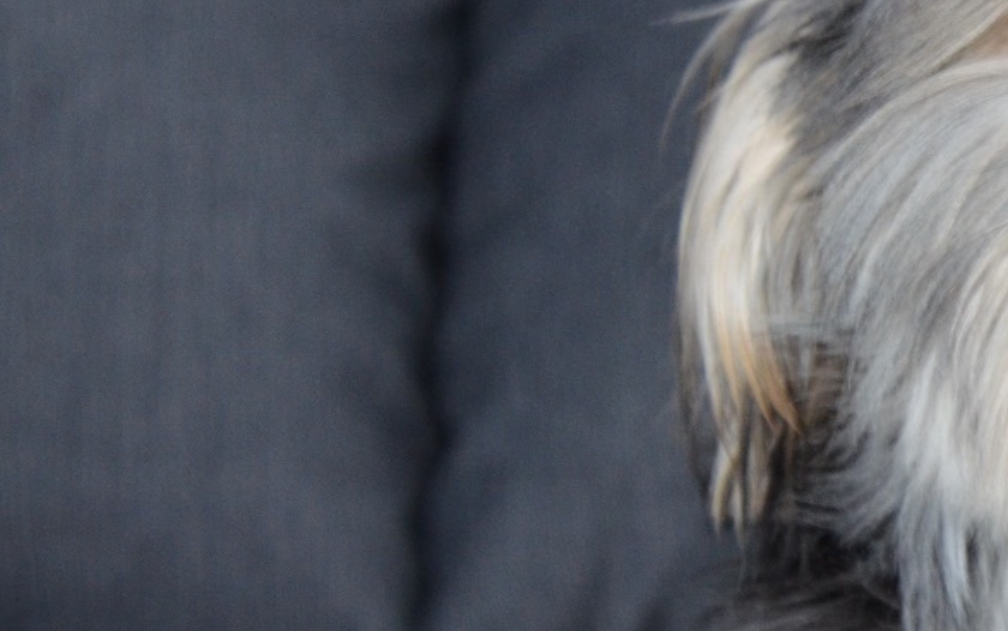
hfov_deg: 12.3
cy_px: 236
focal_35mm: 166
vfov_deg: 7.9
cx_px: 1282
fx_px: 4562
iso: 800
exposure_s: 1/60
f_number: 4.2
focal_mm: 40
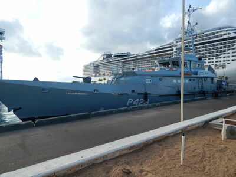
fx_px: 150
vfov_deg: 61.1
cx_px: 118
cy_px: 88
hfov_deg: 76.4
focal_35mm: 22
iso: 125
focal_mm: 4
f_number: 3
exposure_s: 1/1250
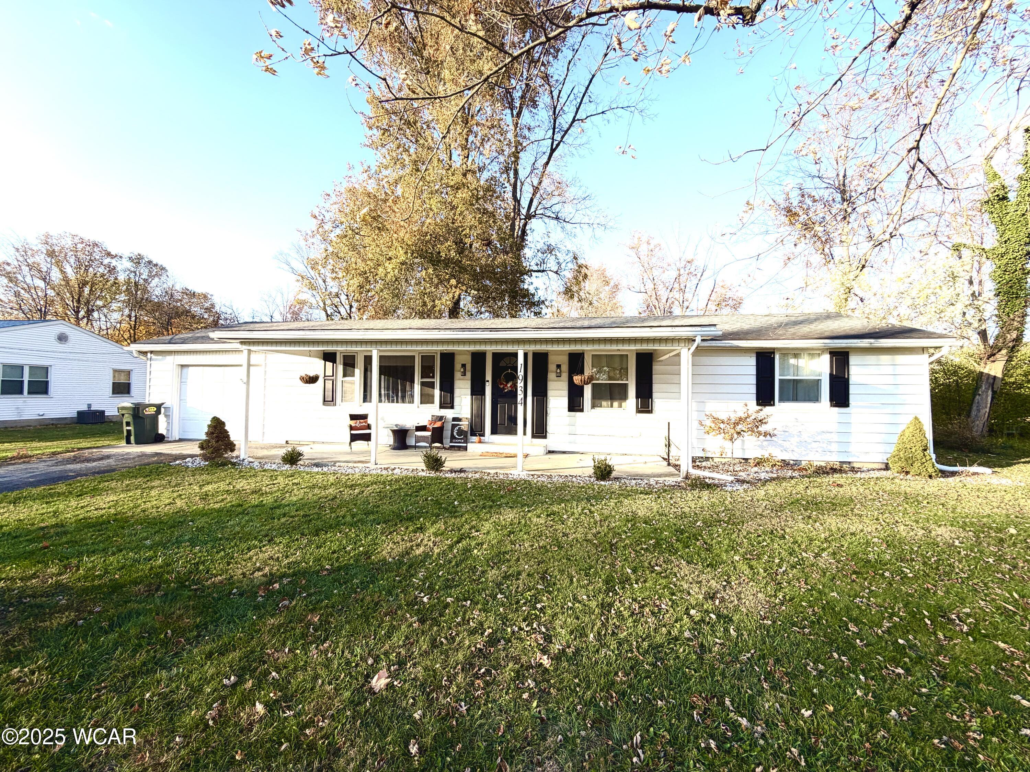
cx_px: 515
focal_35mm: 14
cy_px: 386
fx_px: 417
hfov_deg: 102.1
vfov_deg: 85.7
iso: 40
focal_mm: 2.22
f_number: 2.2
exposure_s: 1/569
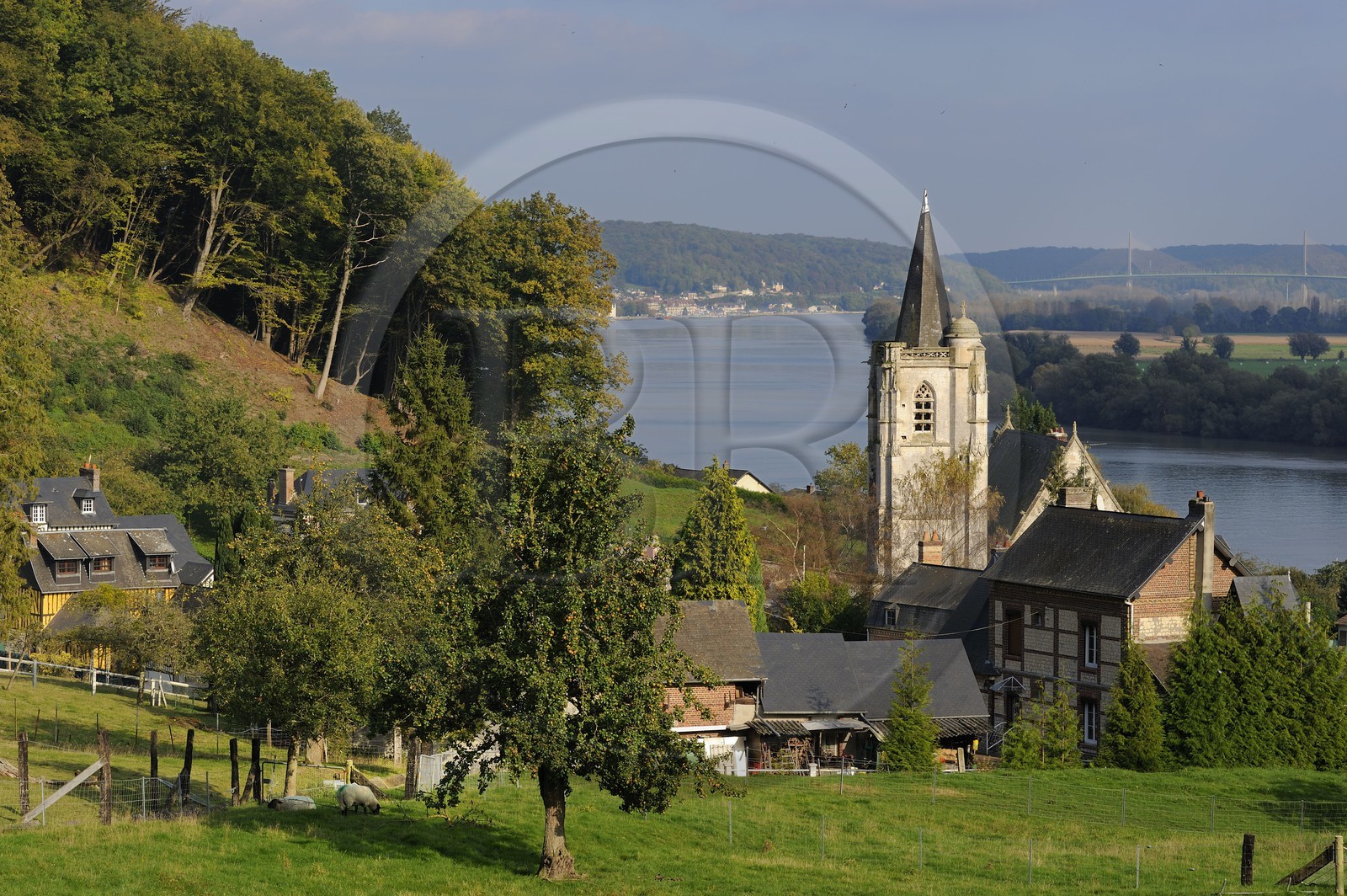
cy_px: 448
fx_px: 3552
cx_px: 674
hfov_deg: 21.5
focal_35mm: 95
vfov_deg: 14.4
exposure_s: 1/200
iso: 200
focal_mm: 95
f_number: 10
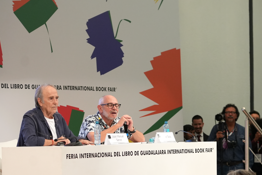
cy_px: 108
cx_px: 234
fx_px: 1223
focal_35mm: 168
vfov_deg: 8.2
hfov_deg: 12.1
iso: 2000
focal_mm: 85
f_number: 4
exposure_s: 1/160
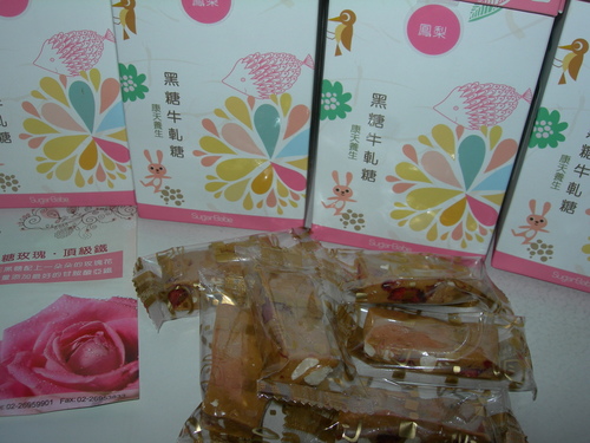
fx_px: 648
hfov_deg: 49.0
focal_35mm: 38
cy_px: 222
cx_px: 295
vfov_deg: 37.7
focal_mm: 7.8
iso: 50
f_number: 4.8
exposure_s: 1/60.1
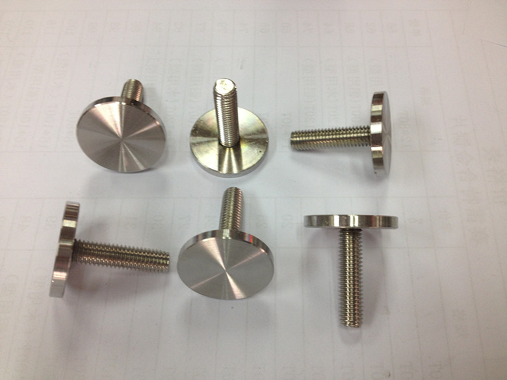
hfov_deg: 52.6
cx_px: 254
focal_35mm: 35
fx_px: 513
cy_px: 190
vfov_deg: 40.7
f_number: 2.4
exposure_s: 1/20
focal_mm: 4.28
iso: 50
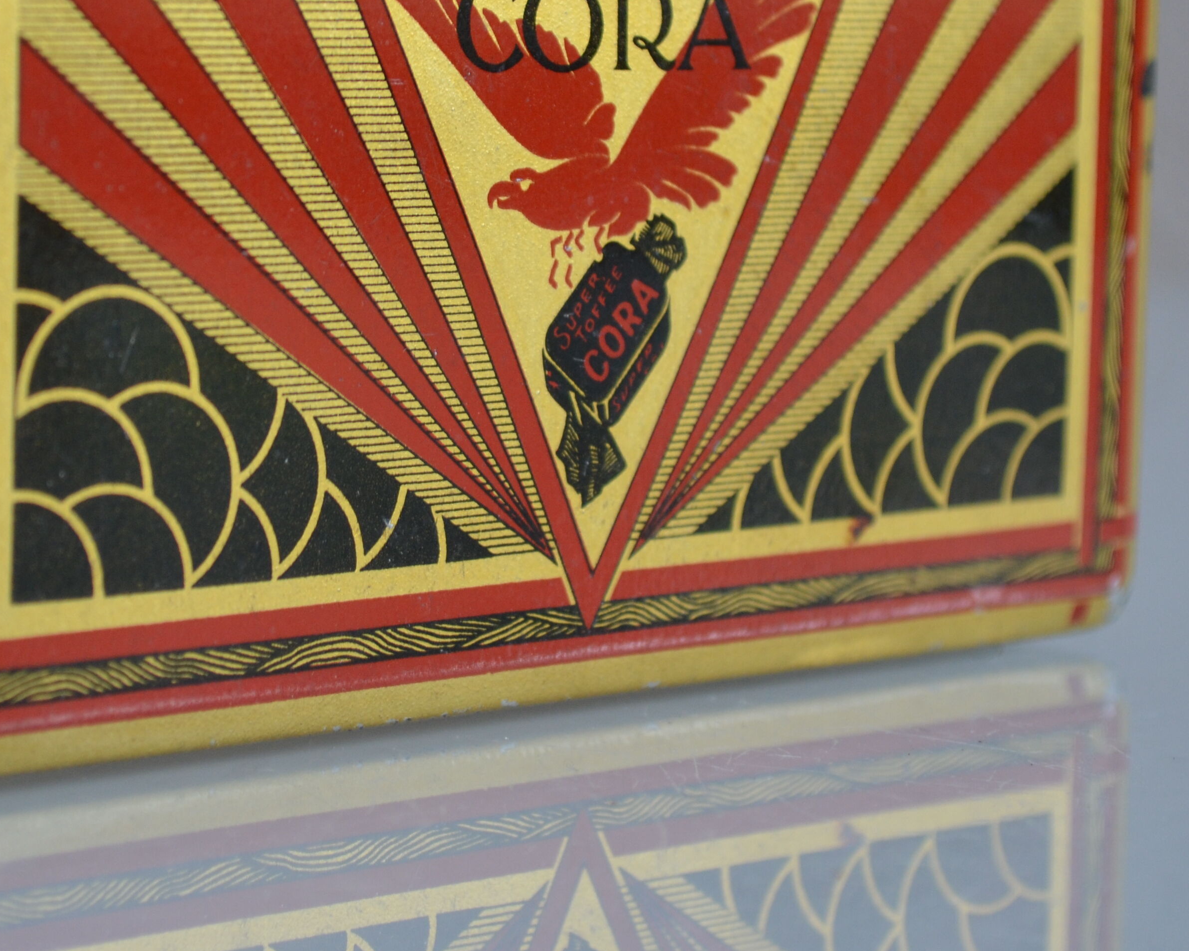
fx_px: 4399
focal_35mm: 125
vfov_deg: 12.3
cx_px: 367
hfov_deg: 15.4
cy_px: 258
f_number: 5.3
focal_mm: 46
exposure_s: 1/25
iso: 400
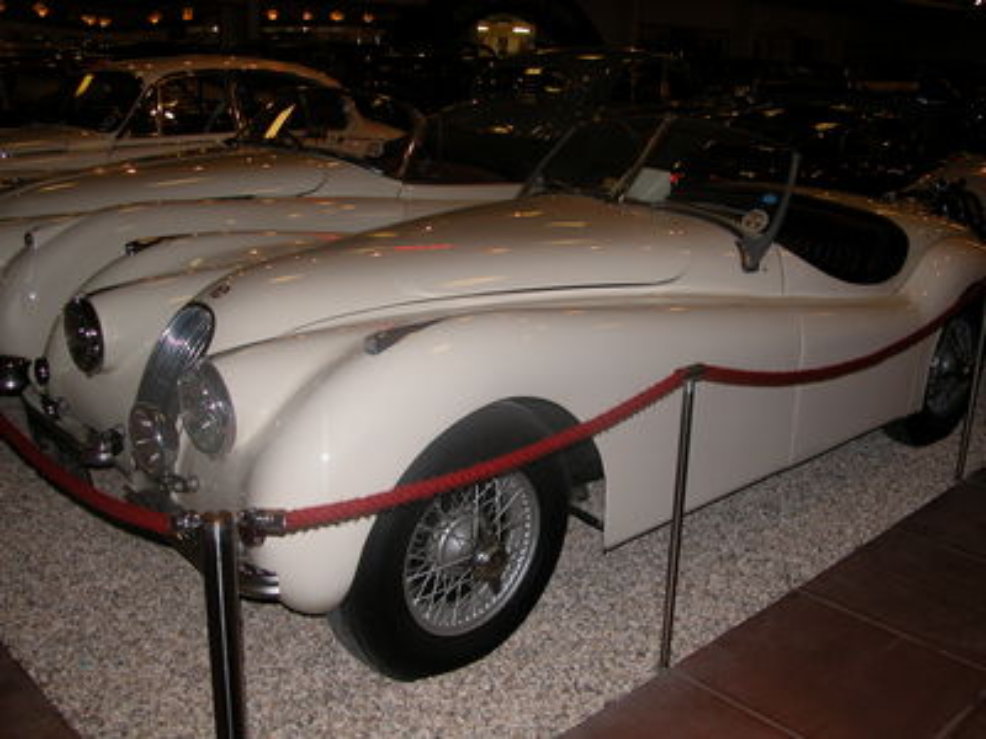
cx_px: 493
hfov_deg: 52.6
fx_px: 997
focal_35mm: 35
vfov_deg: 40.7
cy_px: 370
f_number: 2.8
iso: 100
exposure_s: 1/60
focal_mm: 8.9
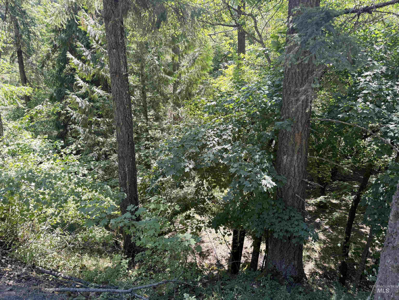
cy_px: 150
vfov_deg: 56.8
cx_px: 200
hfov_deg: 71.6
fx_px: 277
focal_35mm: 24
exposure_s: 1/121
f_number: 1.78
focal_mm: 6.76
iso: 125
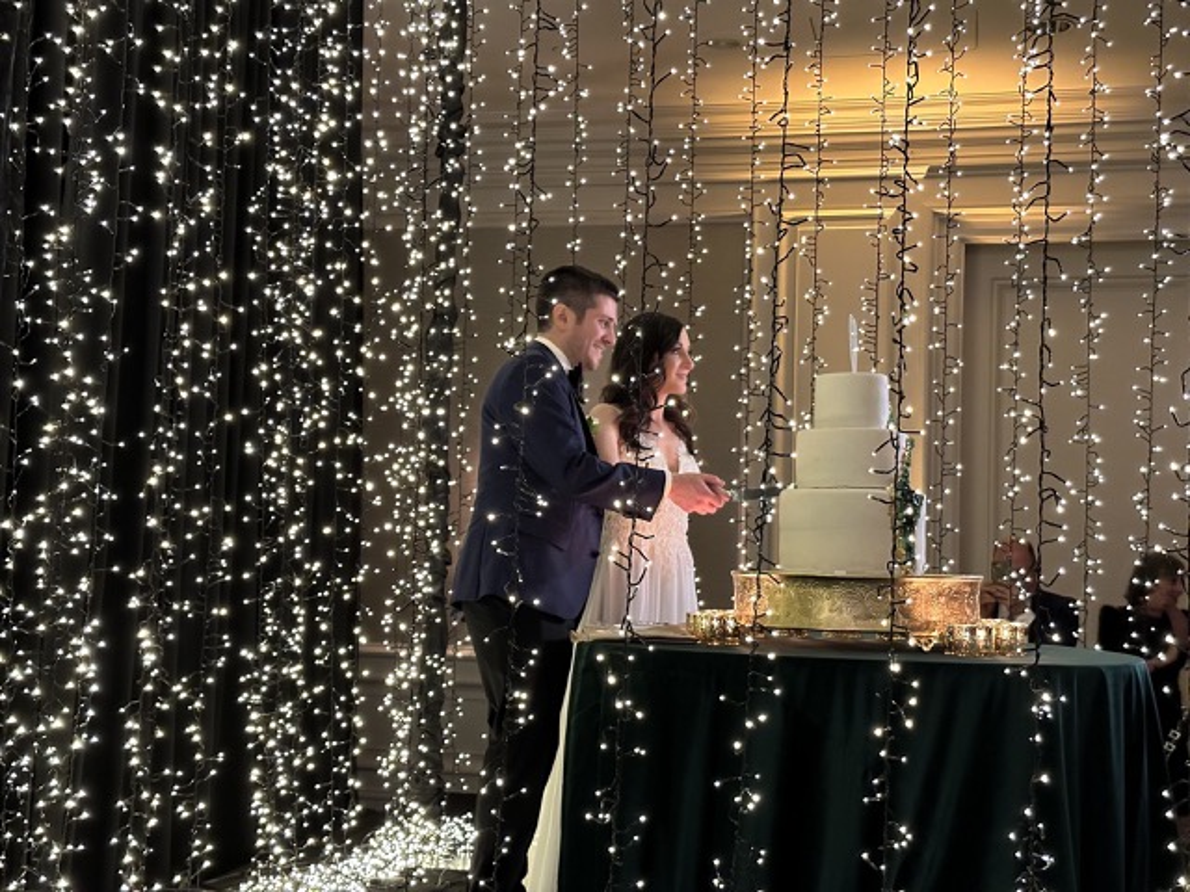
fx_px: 1650
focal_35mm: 48
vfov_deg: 30.3
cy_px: 446
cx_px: 595
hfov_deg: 39.7
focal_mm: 6.86
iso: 640
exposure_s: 1/30
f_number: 1.78
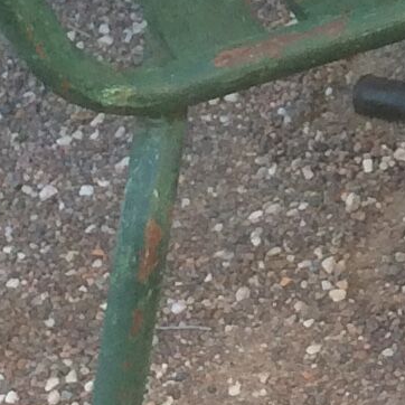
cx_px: 958
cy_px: -407
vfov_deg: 7.3
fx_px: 3058
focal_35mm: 231
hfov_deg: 7.1
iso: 50
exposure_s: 1/100
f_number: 2.2
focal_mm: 4.15
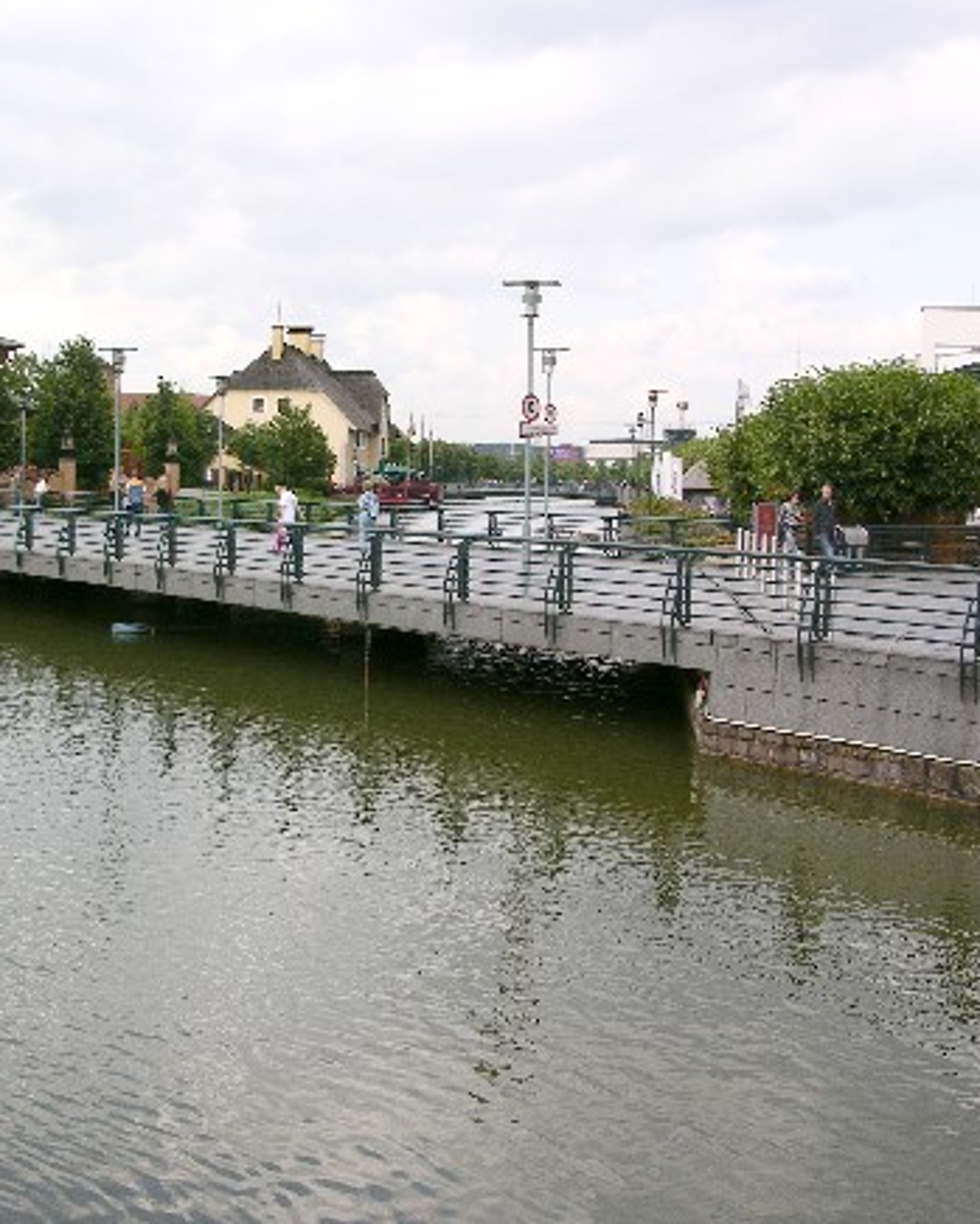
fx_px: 1667
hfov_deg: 32.4
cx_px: 299
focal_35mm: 46
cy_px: 609
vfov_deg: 40.3
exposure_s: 1/85.9
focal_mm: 8.9
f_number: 6.3
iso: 50
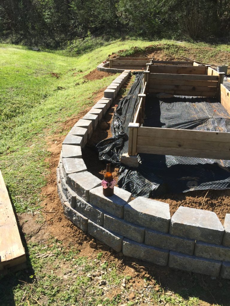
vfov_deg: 61.7
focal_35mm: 29
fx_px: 257
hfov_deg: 48.2
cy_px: 153
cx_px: 115
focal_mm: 4.15
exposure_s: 1/1319
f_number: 2.2
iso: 32
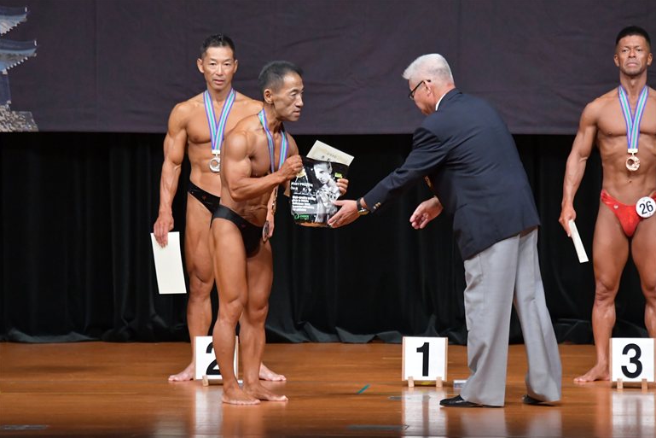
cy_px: 219
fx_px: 4957
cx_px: 329
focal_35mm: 272
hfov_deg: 7.6
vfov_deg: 5.1
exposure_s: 1/400
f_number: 5.6
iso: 5000
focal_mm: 180
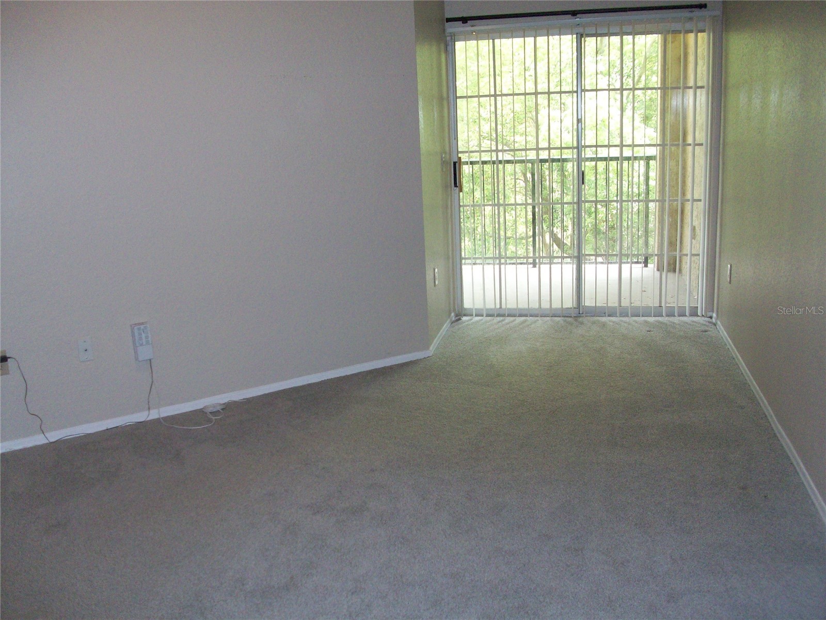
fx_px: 811
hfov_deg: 54.0
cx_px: 413
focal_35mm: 34
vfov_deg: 41.8
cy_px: 310
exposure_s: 1/60
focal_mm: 5.7
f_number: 2.8
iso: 160
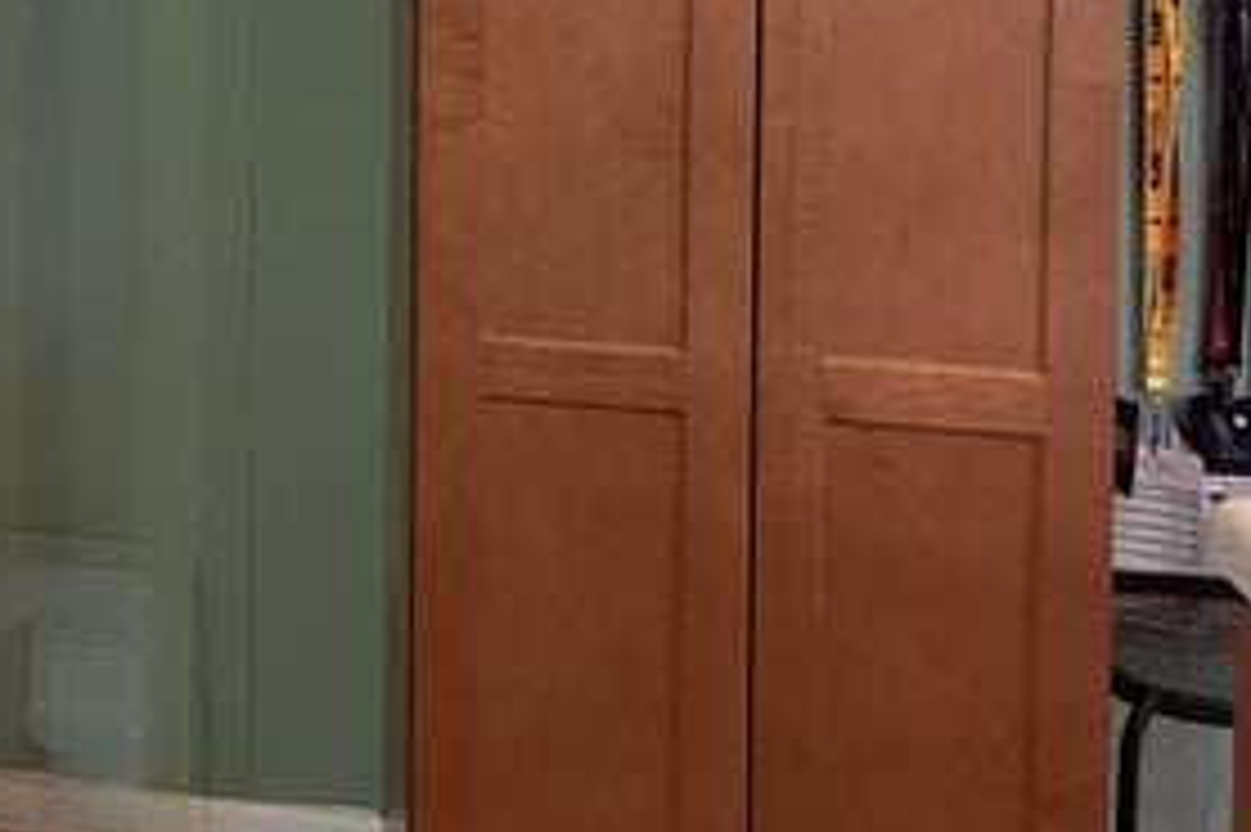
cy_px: -270
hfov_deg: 21.2
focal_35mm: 83
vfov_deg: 15.6
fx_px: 2882
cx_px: -556
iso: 160
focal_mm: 5.7
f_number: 1.5
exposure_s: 1/60
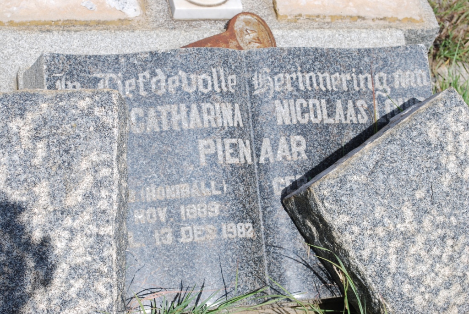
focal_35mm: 72
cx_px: 234
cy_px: 157
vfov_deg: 19.0
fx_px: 939
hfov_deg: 28.0
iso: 100
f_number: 8
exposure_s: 1/250
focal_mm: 48
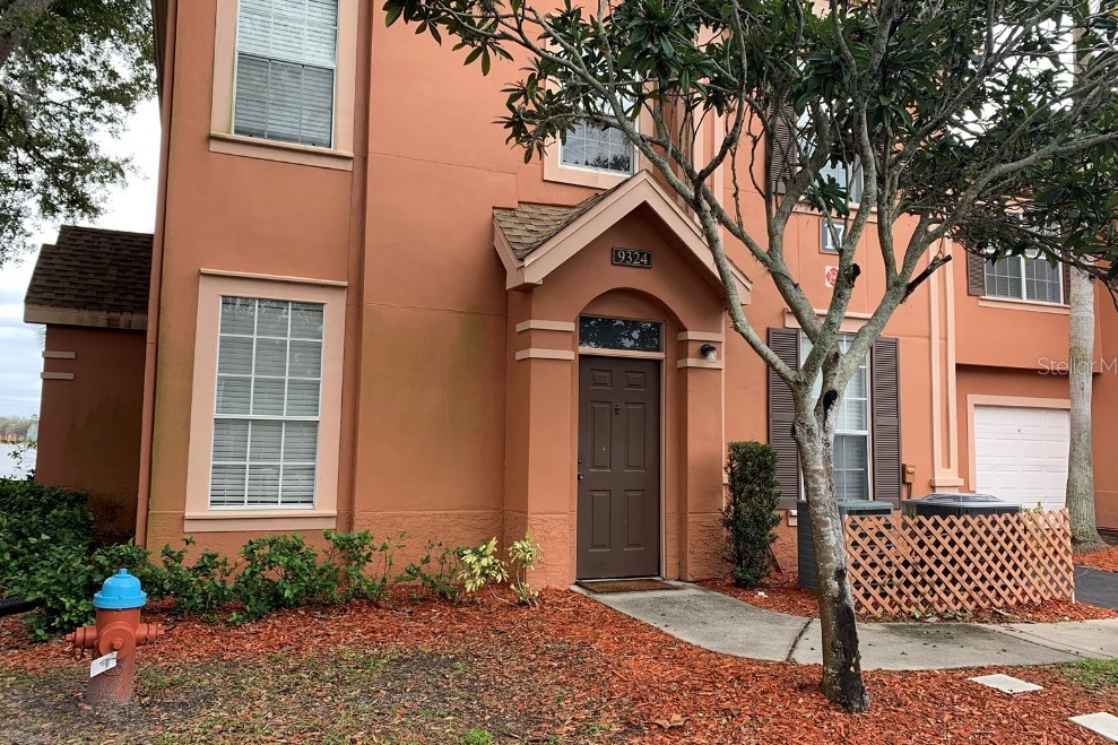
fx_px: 869
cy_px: 365
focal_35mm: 28
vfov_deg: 46.4
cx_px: 565
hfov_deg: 65.5
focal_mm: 4.25
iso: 25
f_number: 1.8
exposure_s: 1/121
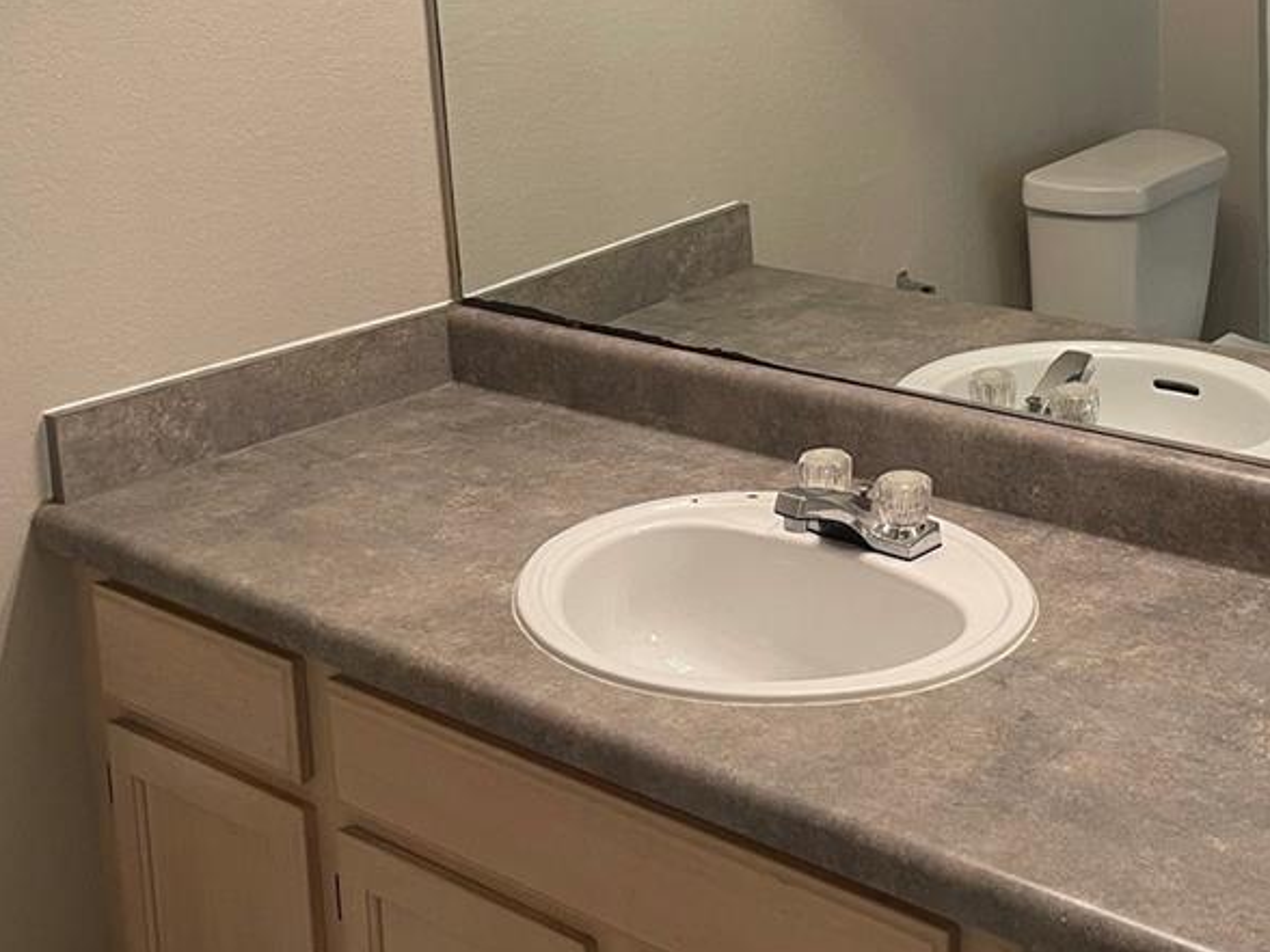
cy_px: 147
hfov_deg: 37.0
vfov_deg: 27.8
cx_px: 864
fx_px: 1871
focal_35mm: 51
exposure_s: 1/60
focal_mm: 5.1
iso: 100
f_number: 1.6
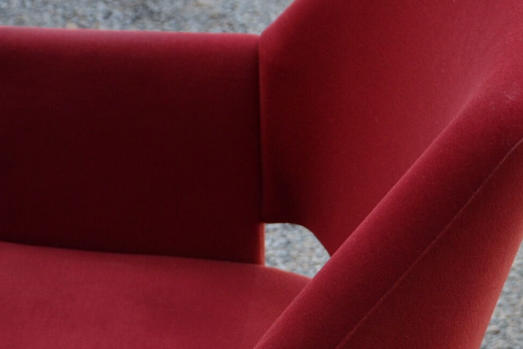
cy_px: 451
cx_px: 322
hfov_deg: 12.0
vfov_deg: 7.9
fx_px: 2484
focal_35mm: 171
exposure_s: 1/320
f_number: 4.2
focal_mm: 32
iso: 200
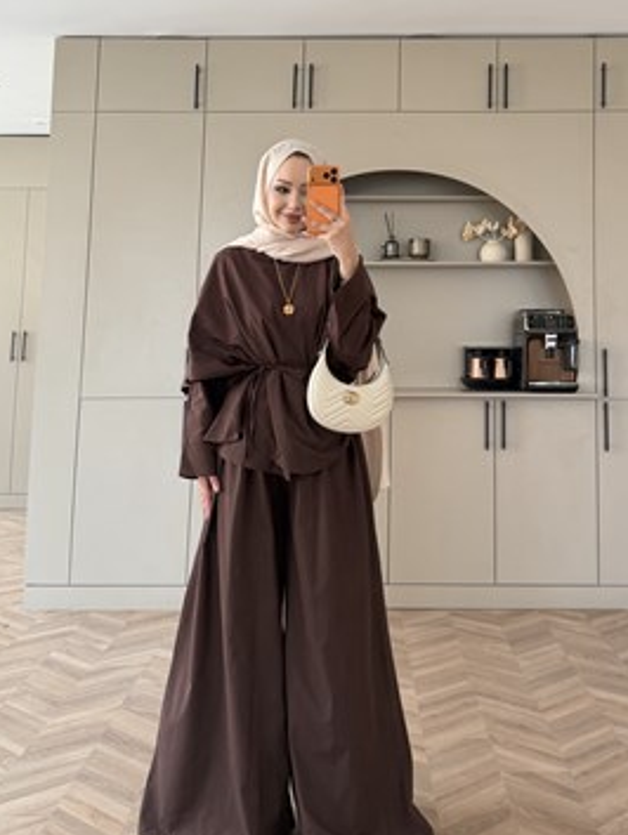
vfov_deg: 63.4
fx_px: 676
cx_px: 300
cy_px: 426
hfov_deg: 49.8
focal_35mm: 28
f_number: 1.78
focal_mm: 6.76
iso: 125
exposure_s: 1/121
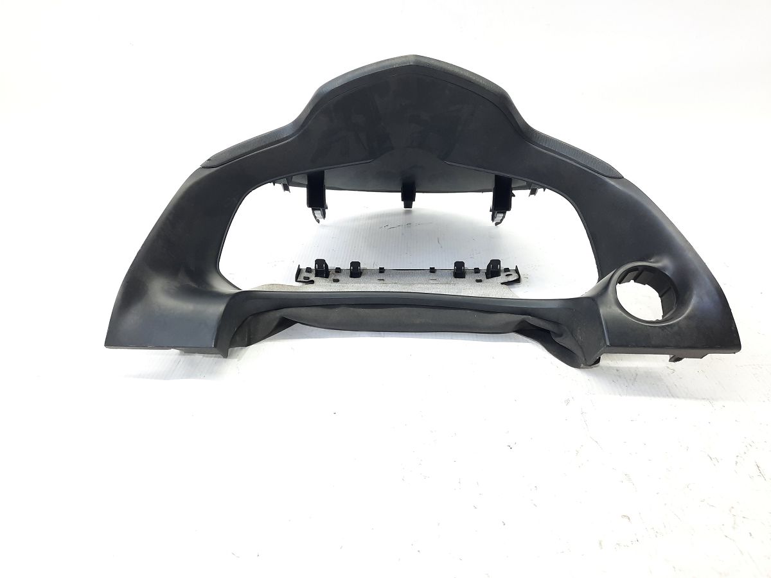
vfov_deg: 54.9
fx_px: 557
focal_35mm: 25
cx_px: 386
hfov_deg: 69.4
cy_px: 289
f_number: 2
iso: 125
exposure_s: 1/50
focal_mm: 4.6
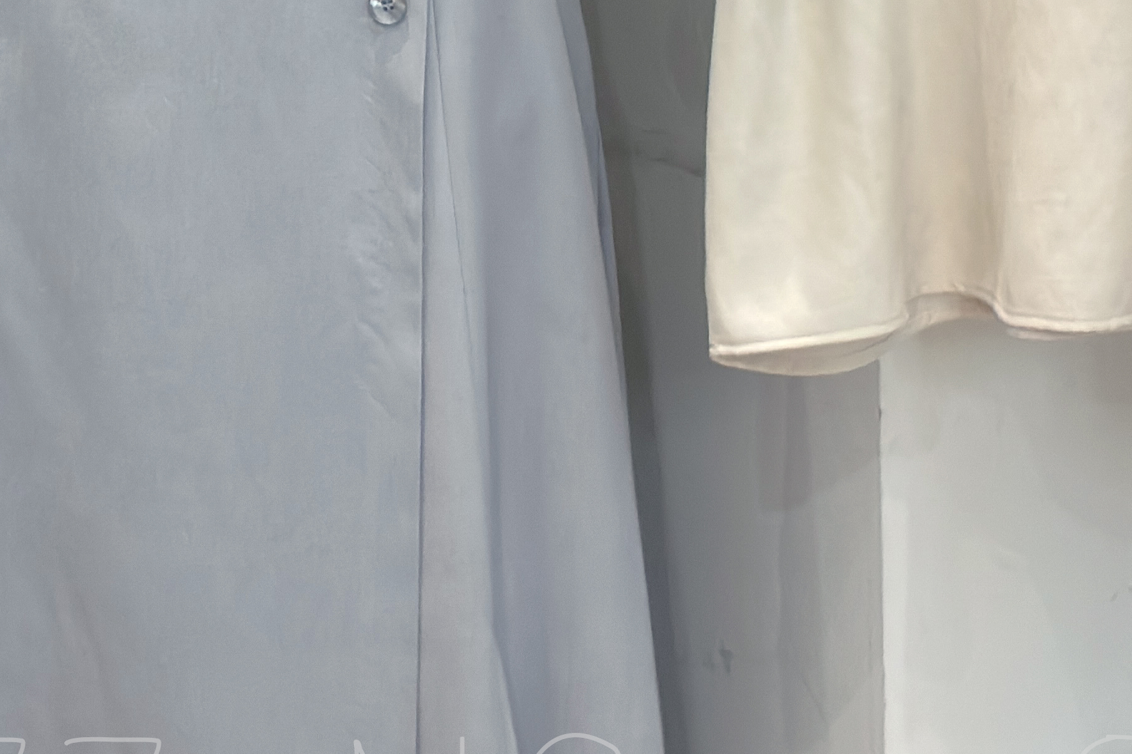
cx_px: 295
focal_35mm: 120
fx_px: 3773
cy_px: -24
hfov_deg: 17.0
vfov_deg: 11.3
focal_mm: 4.2
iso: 100
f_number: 1.64
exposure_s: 1/40
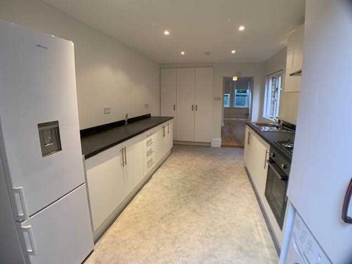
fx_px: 264
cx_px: 176
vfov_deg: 53.1
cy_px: 132
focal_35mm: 26
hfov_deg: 67.3
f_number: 1.8
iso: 80
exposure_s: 1/50
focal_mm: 4.25
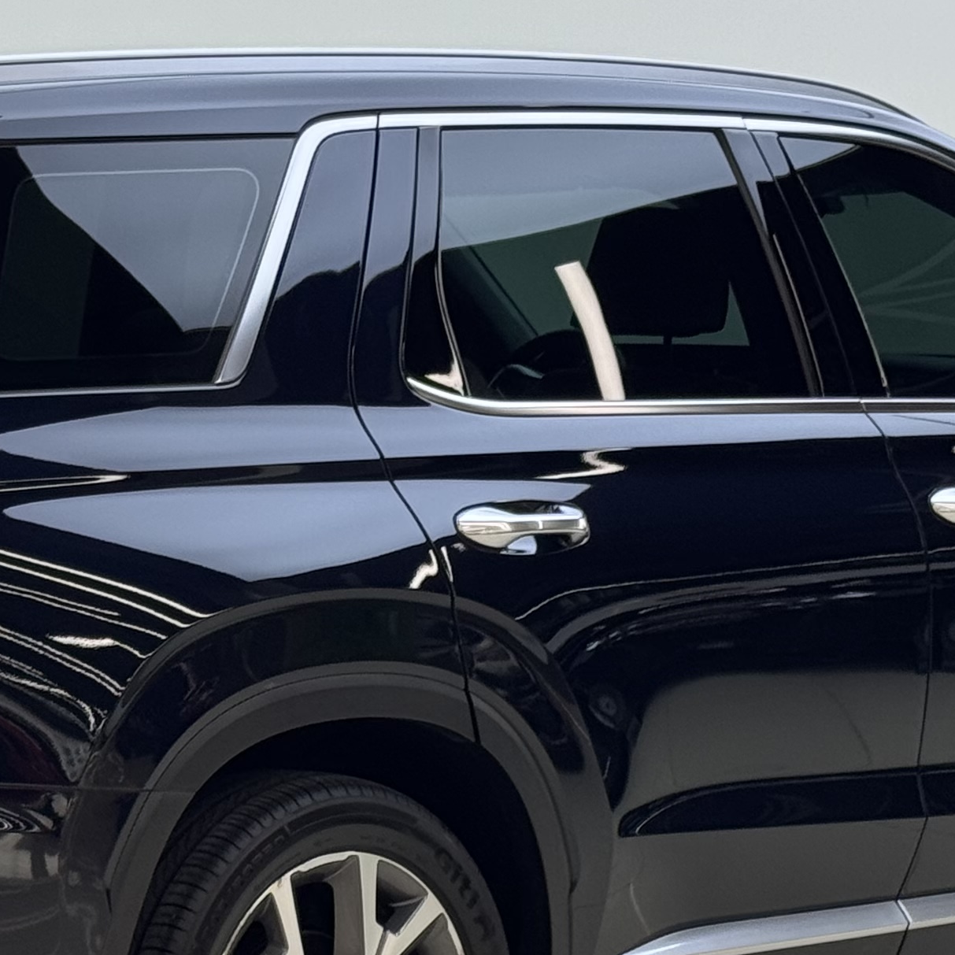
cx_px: 271
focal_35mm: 141
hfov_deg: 12.4
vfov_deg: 12.4
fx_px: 4401
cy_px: 685
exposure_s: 1/121
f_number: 1.78
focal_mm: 6.76
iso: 50
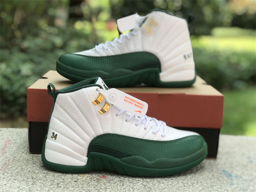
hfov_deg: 33.8
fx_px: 422
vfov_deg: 25.7
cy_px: 96
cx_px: 128
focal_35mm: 57
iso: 20
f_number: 2.8
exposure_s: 1/127
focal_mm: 6.6
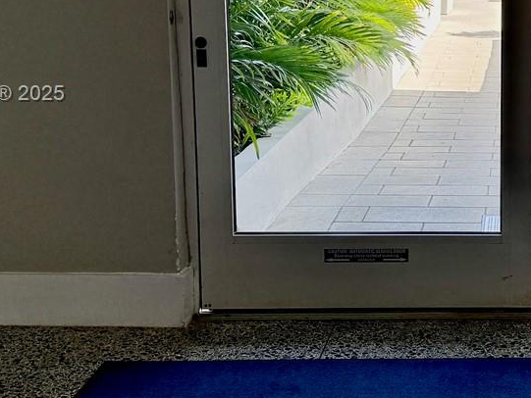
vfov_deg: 20.6
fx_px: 1089
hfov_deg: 25.9
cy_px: 95
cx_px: 536
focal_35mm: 71
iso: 100
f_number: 1.78
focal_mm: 6.76
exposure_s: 1/467
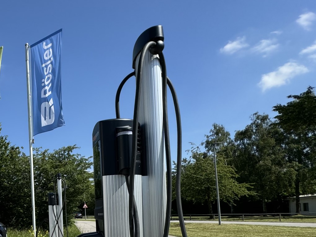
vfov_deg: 40.2
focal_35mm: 33
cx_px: -30
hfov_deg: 43.3
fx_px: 301
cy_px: 207
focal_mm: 2.22
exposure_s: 1/1976
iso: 50
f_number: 2.2
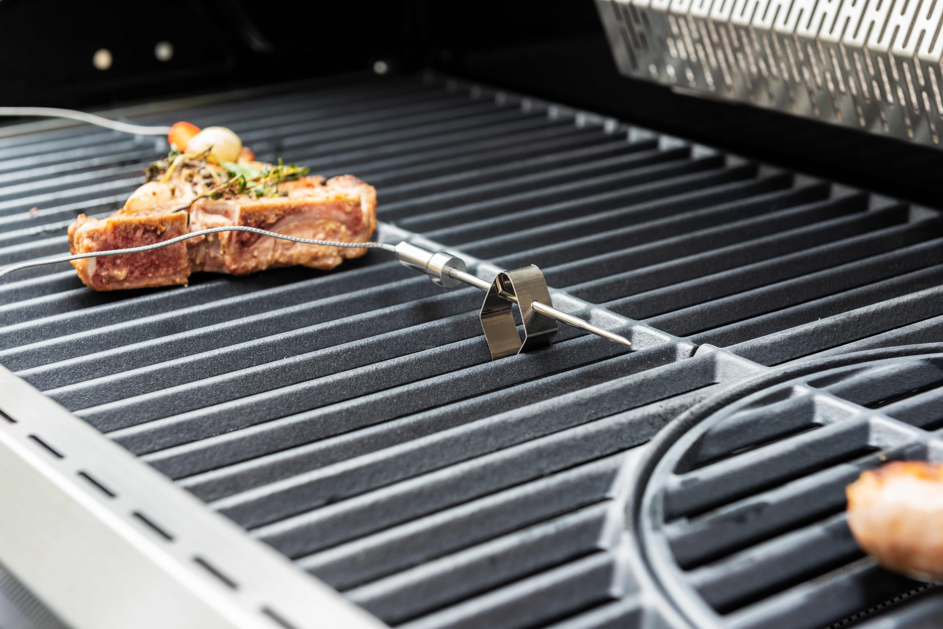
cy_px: 314
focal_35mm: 70
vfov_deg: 19.5
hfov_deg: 28.8
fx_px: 1834
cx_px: 472
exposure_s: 1/50
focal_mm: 70
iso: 250
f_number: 6.3
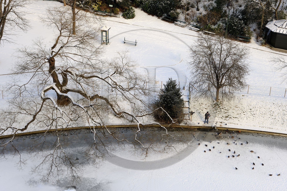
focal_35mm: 60
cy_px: 96
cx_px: 144
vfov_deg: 22.6
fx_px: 478
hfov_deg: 33.4
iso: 200
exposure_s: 1/160
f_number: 7.1
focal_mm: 60
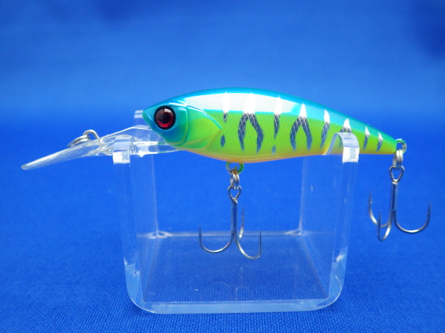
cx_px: 222
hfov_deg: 58.4
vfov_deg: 45.4
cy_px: 166
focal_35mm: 31
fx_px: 399
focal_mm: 5.5
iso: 250
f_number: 2.3
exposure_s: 1/45
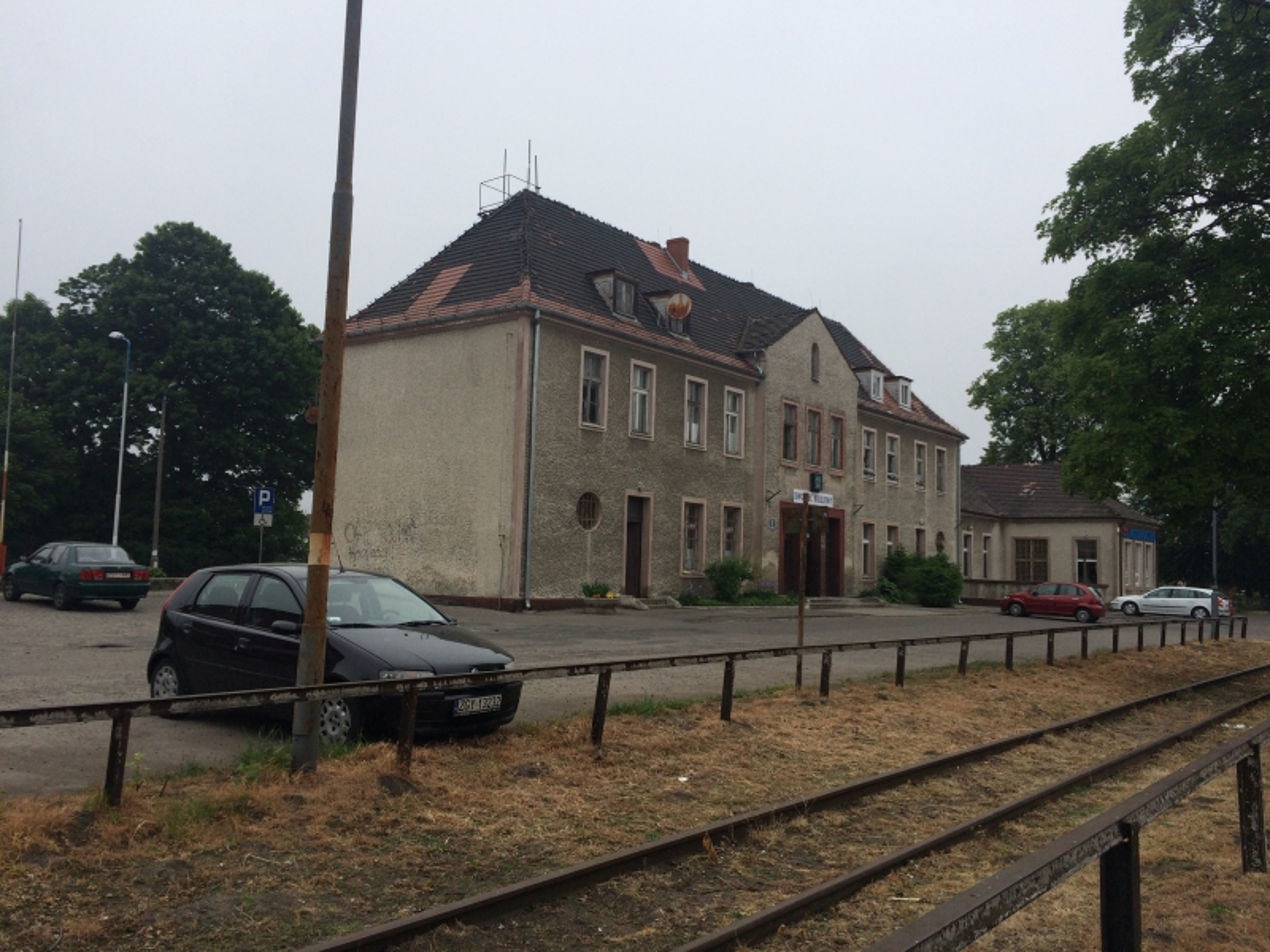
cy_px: 476
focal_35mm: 29
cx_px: 635
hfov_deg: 61.7
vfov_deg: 48.2
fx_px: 1064
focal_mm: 4.15
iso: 32
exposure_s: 1/1580
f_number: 2.2
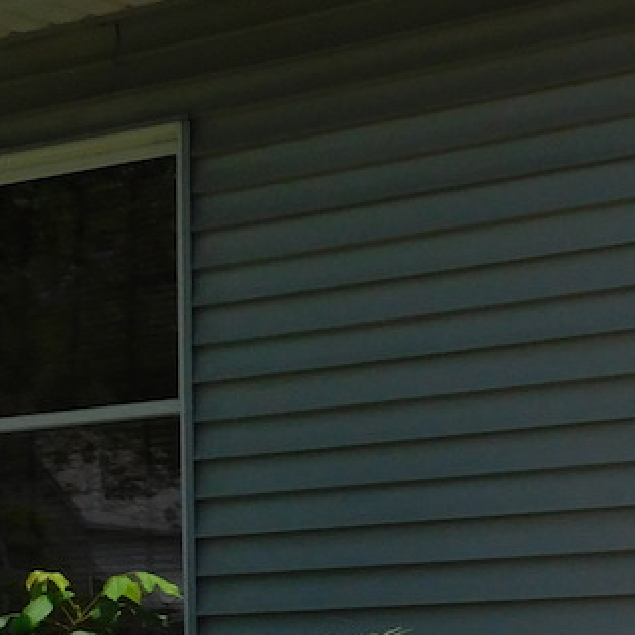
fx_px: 1723
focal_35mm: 83
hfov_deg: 16.9
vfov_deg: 20.5
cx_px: 1175
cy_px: 558
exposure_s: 1/640
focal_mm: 4
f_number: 6
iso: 125
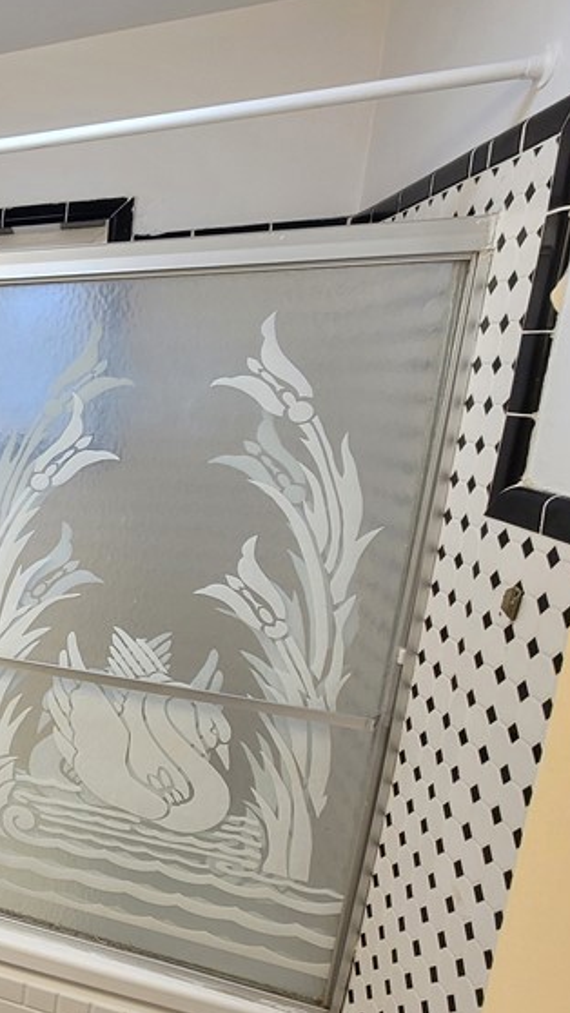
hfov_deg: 26.8
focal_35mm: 26
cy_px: 530
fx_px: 698
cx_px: -332
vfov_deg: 71.9
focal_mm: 2.2
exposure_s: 1/60
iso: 100
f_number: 2.2
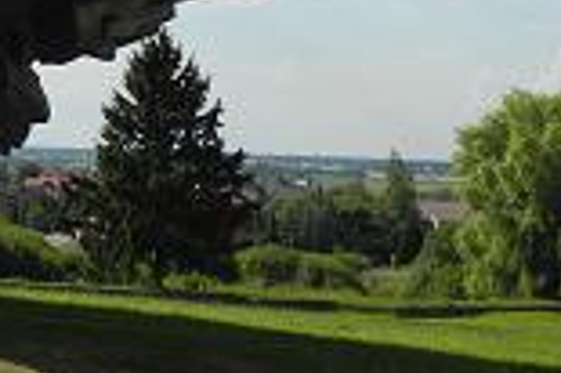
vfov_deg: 9.4
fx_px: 2195
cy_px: -225
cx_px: -246
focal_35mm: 141
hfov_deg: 13.8
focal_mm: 8.8
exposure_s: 1/1000
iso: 100
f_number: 4
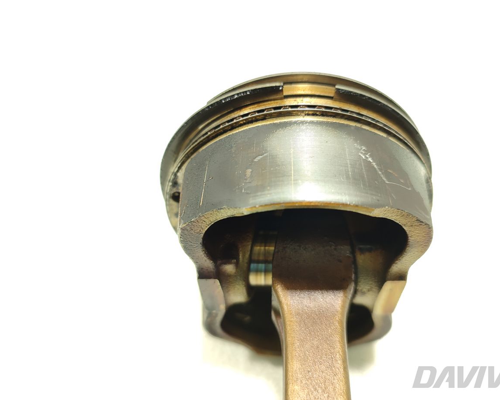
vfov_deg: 54.9
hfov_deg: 66.0
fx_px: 385
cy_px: 193
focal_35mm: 26
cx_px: 258
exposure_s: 1/100
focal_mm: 5.89
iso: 320
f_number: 1.89
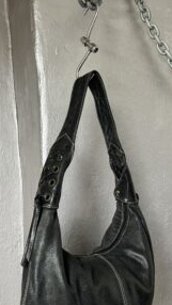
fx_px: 284
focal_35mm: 35
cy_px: 166
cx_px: 70
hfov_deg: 33.6
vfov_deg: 56.5
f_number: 1.5
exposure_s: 1/60
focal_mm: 5.7
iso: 160
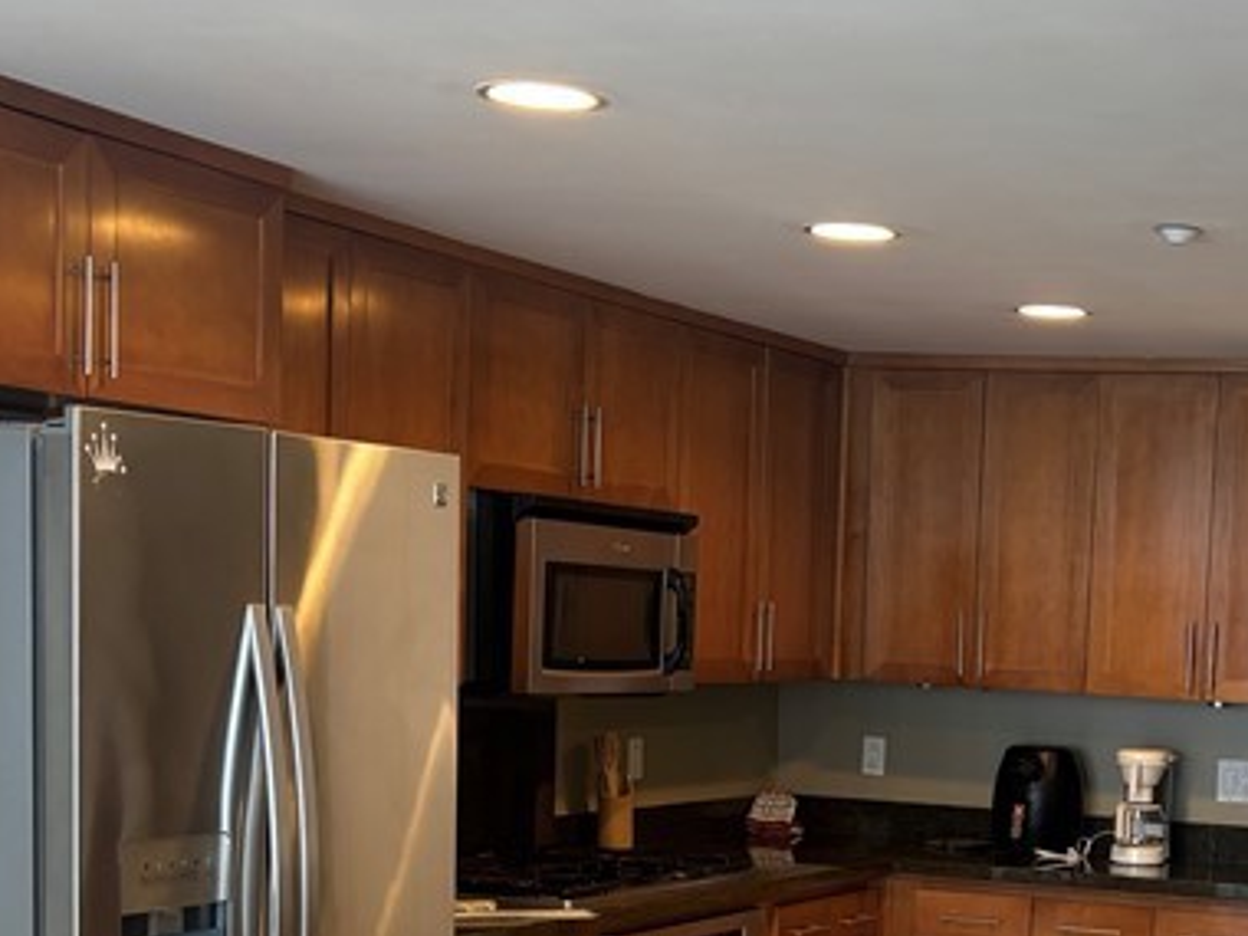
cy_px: 906
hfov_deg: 27.1
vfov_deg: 20.4
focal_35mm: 70
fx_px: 2524
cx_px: 1041
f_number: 1.6
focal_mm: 5.96
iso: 100
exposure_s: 1/60
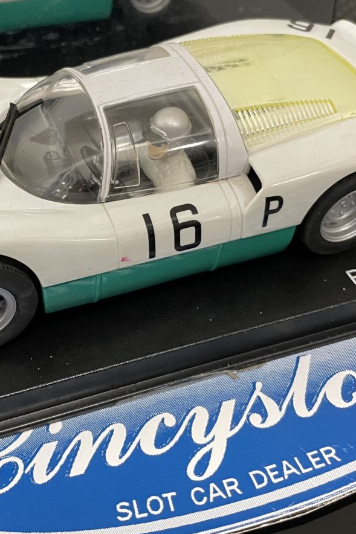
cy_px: 240
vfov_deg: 41.9
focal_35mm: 47
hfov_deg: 28.5
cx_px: 122
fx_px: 697
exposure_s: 1/60
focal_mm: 4.2
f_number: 1.6
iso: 400
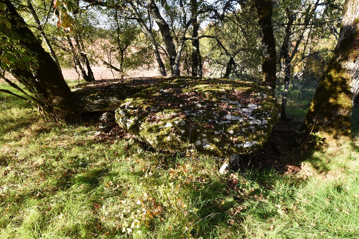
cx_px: 180
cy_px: 120
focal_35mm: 20
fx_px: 194
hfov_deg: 85.4
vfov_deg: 63.2
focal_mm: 13
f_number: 7.1
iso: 400
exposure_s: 1/200
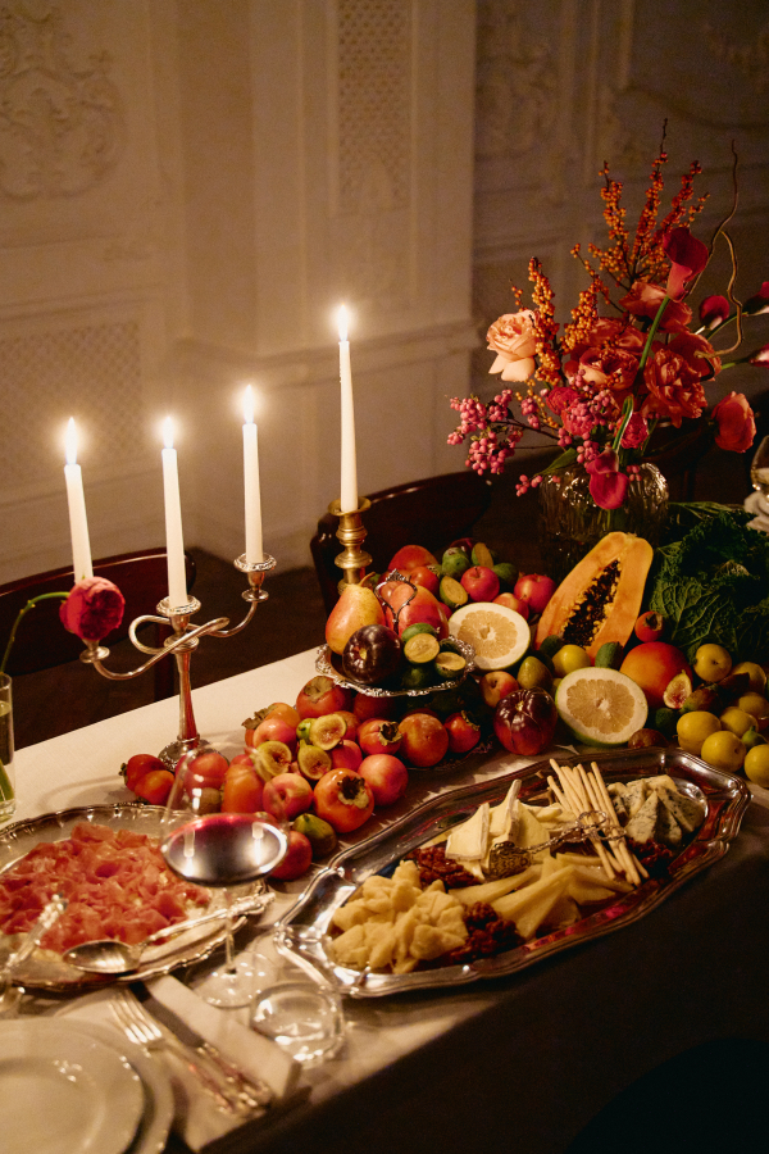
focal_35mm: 46
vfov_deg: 42.7
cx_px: 384
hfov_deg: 29.2
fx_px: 1474
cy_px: 577
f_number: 2.8
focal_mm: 46
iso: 8000
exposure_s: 1/80
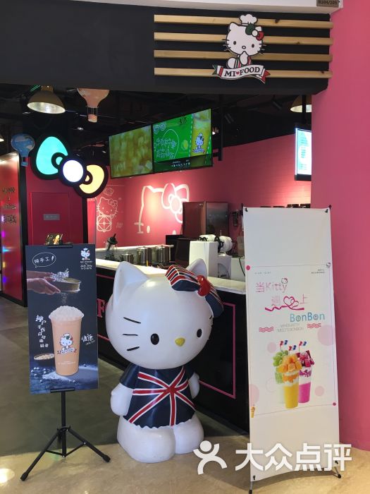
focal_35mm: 29
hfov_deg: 48.2
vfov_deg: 61.7
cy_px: 247
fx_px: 413
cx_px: 185
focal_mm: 4.15
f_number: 2.2
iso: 32
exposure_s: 1/17
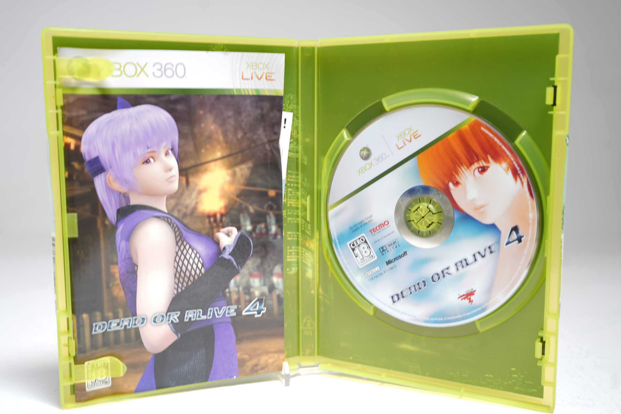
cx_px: 310
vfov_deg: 36.9
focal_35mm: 36
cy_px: 207
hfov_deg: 53.1
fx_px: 621
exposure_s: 1/2
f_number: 5
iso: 64
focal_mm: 36
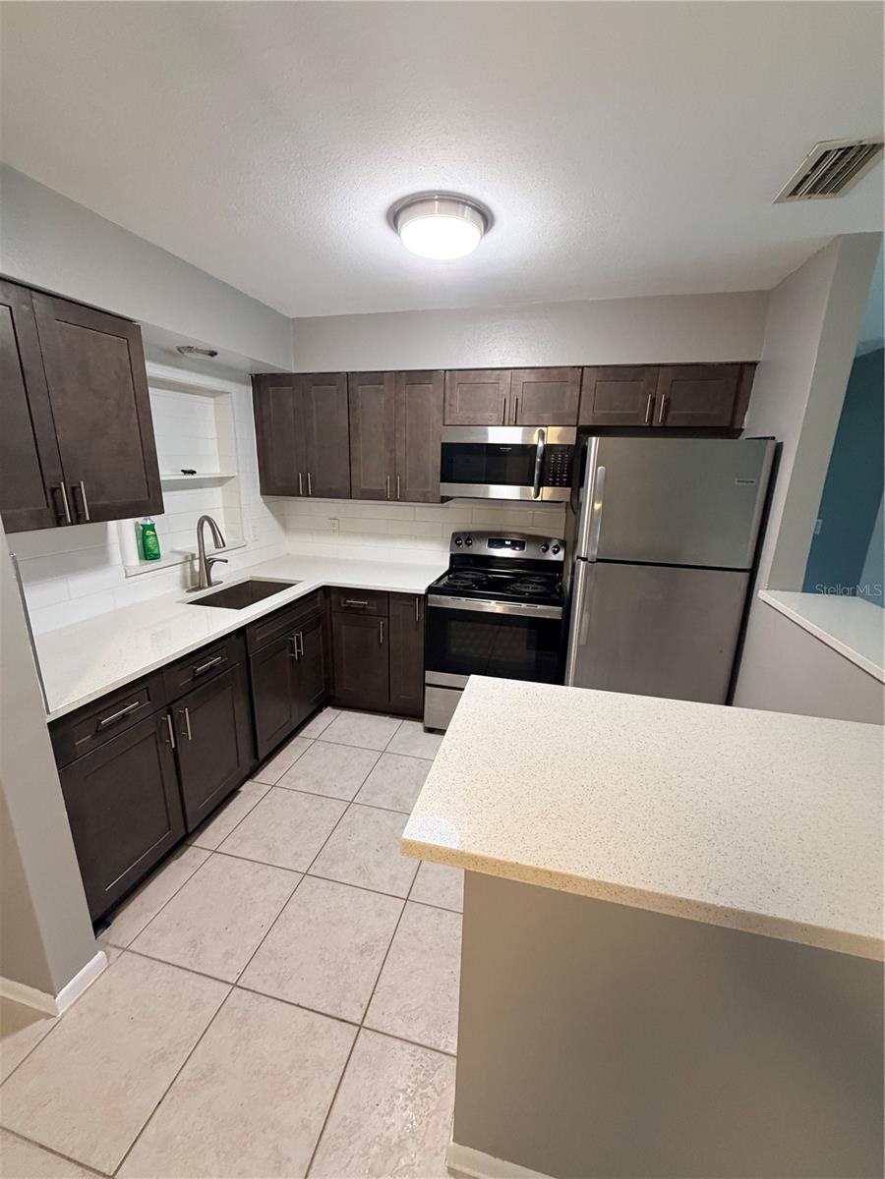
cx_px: 442
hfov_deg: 85.7
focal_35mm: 14
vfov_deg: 102.1
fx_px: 477
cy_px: 590
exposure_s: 1/60
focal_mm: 2.22
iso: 320
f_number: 2.2
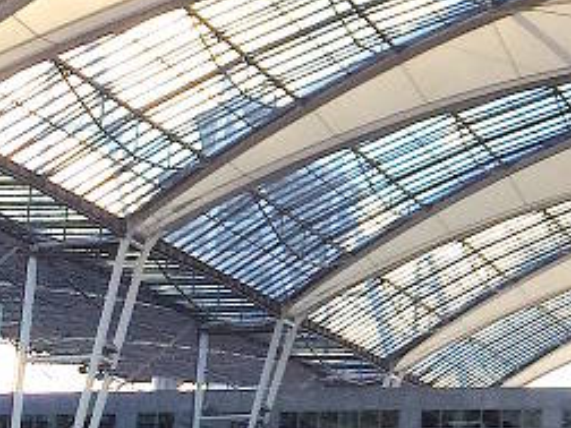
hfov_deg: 12.9
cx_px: 902
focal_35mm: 143
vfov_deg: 10.3
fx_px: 2359
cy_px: 41
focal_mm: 4.12
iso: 32
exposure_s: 1/684
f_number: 2.2
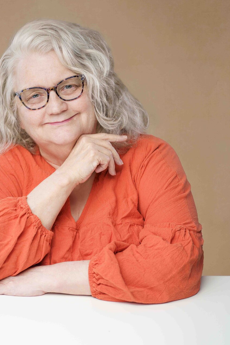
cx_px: 72
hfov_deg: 11.5
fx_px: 1141
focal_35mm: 119
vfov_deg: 17.2
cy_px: 147
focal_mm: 85
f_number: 3.5
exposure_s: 1/200
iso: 160
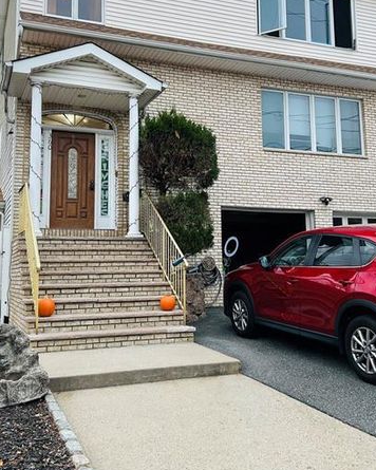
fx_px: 529
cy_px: 195
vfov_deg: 47.7
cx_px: 163
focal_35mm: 38
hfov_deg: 39.1
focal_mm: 5.7
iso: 64
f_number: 1.5
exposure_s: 1/121
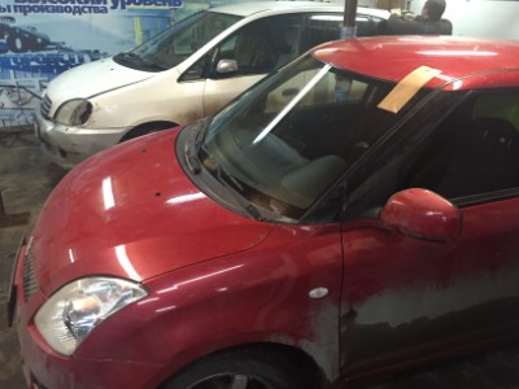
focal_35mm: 29
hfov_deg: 61.7
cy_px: 194
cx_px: 260
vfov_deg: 48.2
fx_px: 435
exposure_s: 1/33
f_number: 2.2
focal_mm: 4.15
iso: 320
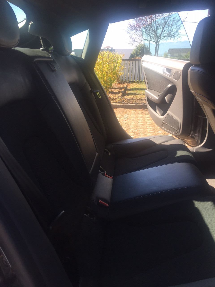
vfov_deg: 61.7
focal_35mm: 29
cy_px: 144
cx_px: 108
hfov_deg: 48.2
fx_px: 240
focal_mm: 4.15
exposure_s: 1/388
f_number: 2.2
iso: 32
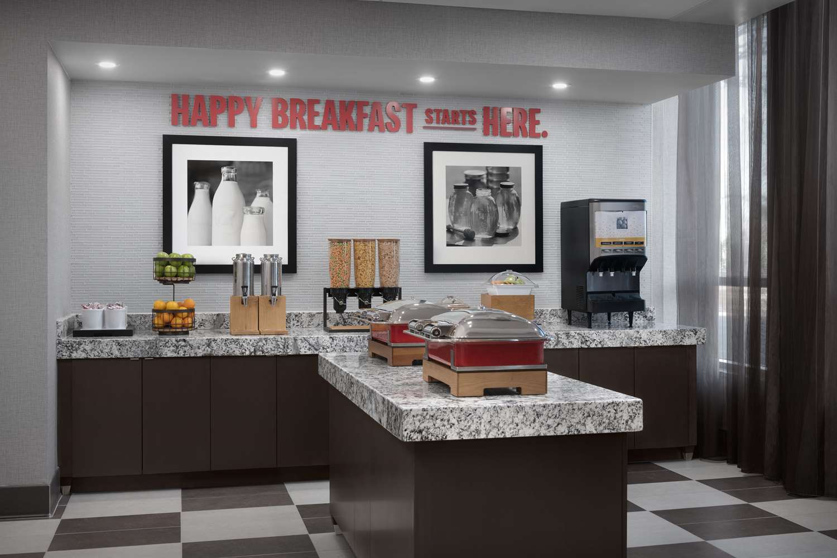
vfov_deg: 30.5
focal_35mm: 44
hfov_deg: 44.5
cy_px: 279
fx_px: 1023
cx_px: 418
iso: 400
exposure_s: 1/25
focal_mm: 44
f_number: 11
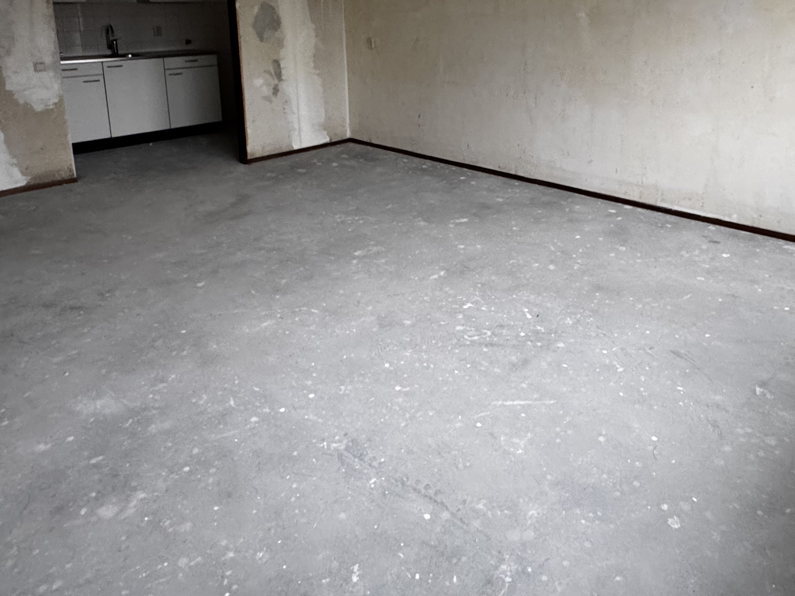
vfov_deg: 48.6
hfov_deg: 65.0
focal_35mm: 27
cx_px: 455
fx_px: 620
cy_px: 124
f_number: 2.2
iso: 320
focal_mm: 2.22
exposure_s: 1/97
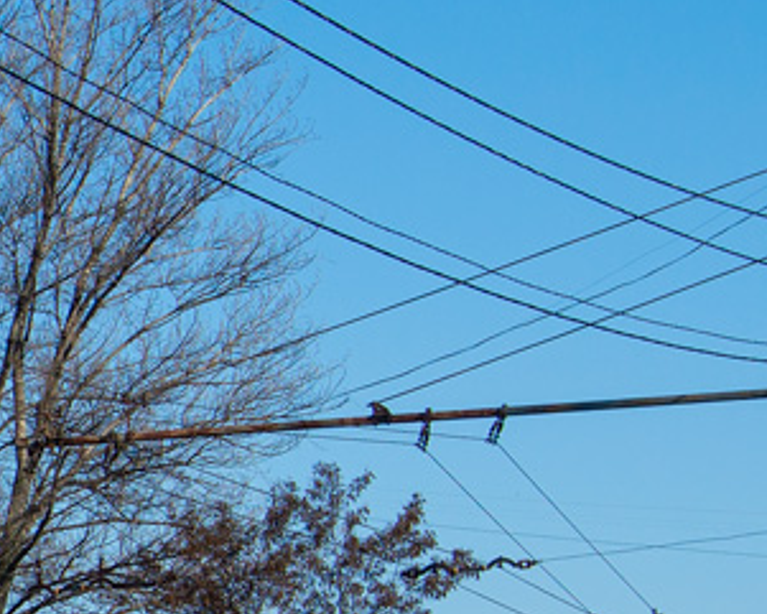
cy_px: 406
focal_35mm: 238
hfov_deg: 7.9
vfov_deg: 6.5
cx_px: -420
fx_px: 5404
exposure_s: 1/800
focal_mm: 34
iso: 100
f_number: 9
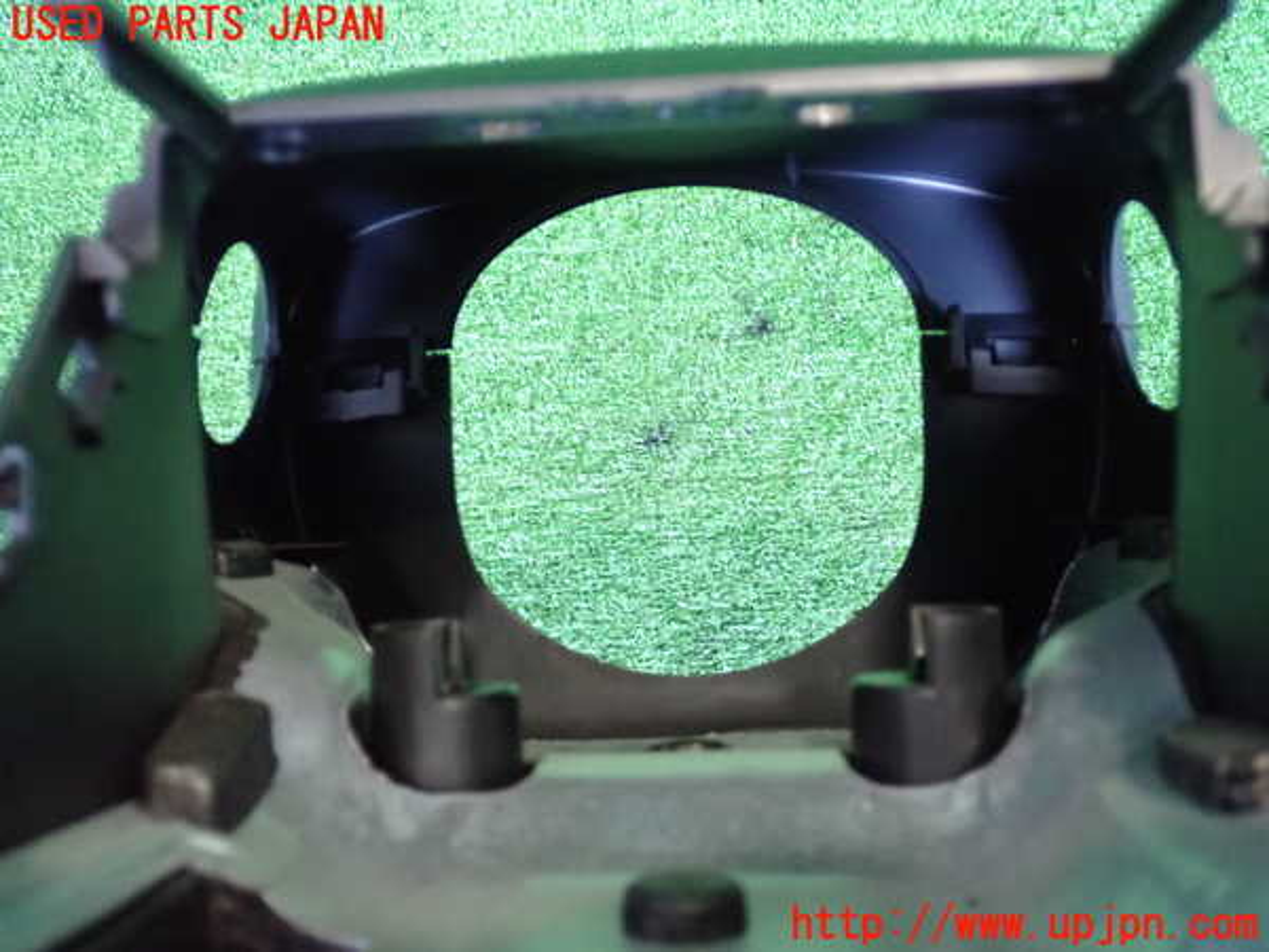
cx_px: 634
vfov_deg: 39.7
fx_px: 1320
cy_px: 476
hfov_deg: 51.4
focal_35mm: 36
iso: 1250
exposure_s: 1/60
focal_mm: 6.37
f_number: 2.5
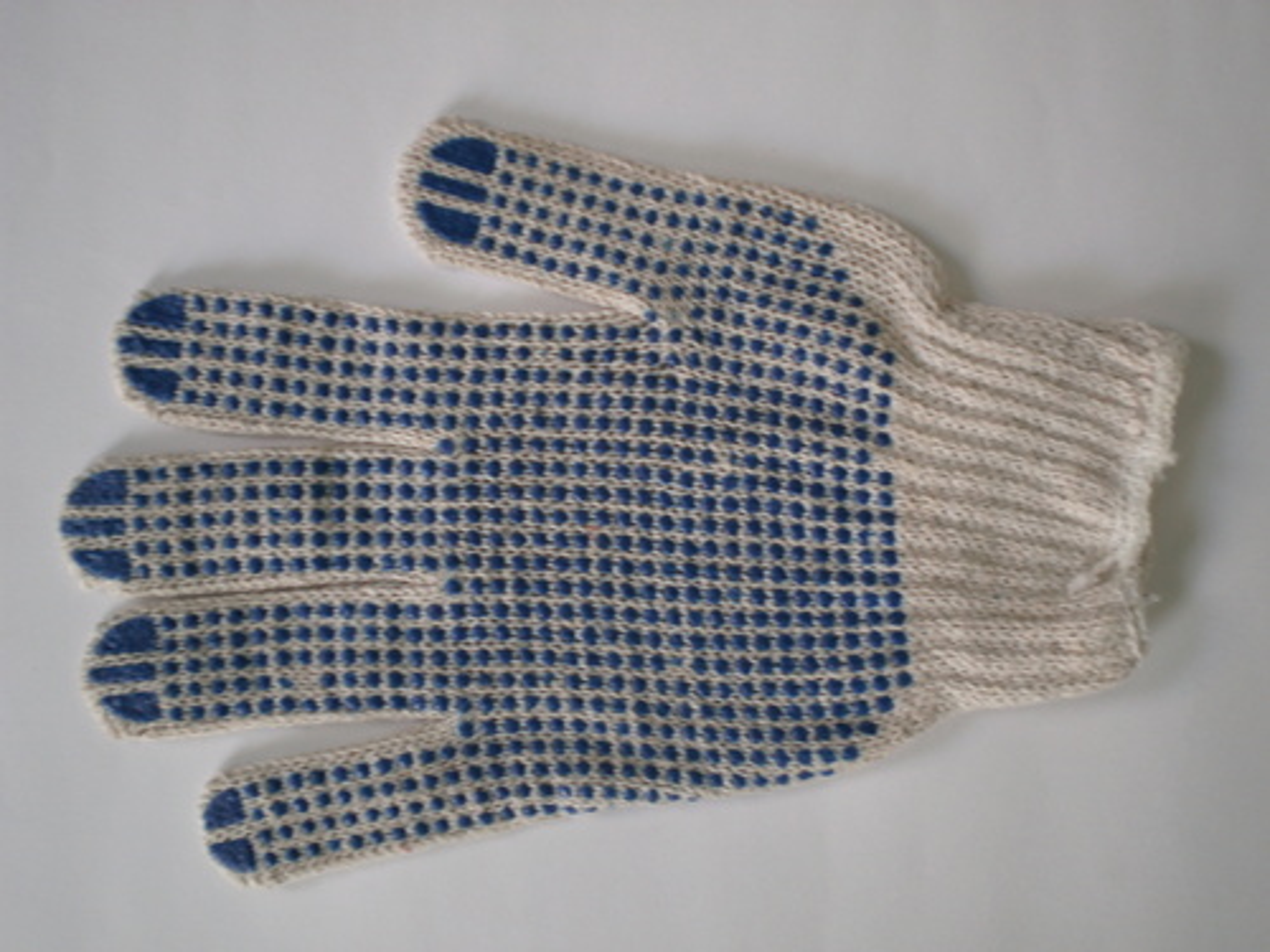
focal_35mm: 42
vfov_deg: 34.3
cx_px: 635
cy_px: 476
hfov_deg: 44.8
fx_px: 1541
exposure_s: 1/40
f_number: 3.5
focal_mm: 7.4
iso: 100
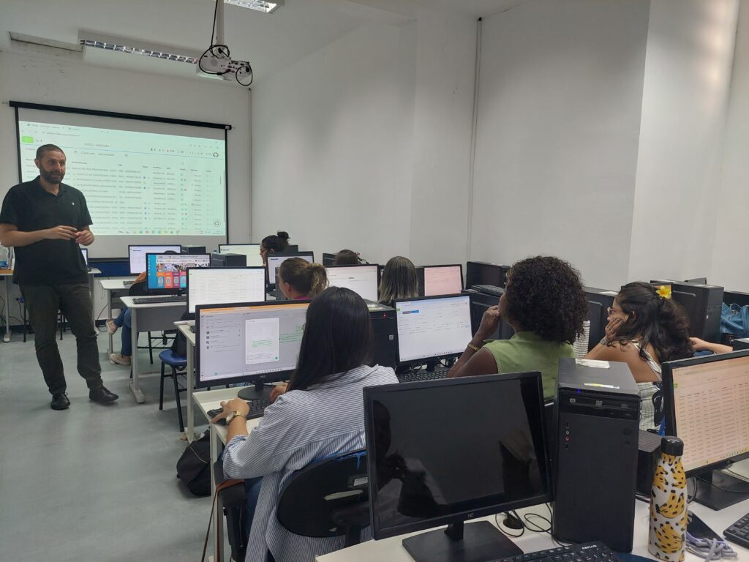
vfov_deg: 54.9
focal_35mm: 25
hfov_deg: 69.4
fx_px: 541
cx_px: 374
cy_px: 281
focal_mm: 5.23
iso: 125
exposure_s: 1/60
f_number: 1.8
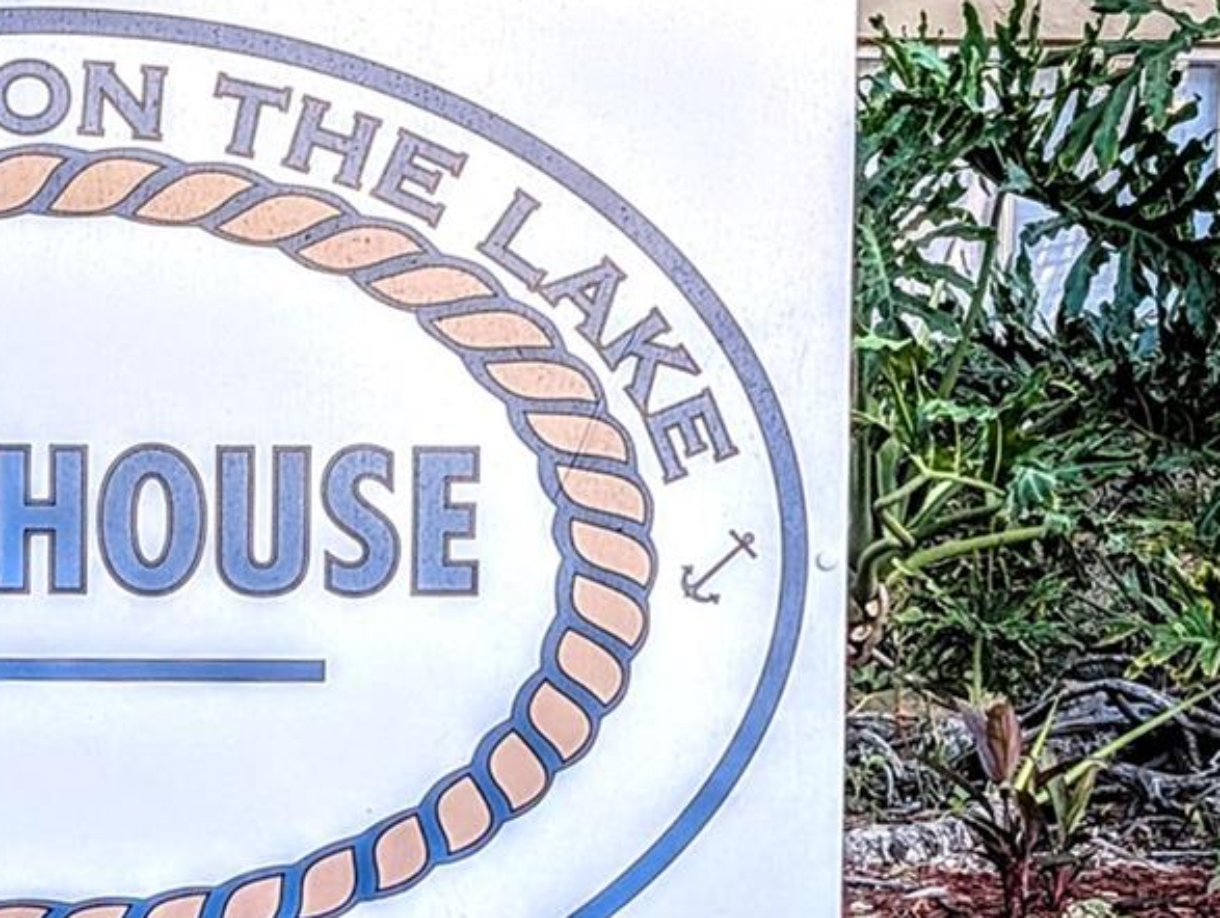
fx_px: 4694
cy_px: 839
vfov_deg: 11.1
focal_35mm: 133
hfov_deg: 14.6
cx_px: 33
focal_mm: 6.9
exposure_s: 1/253
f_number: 1.68
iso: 22
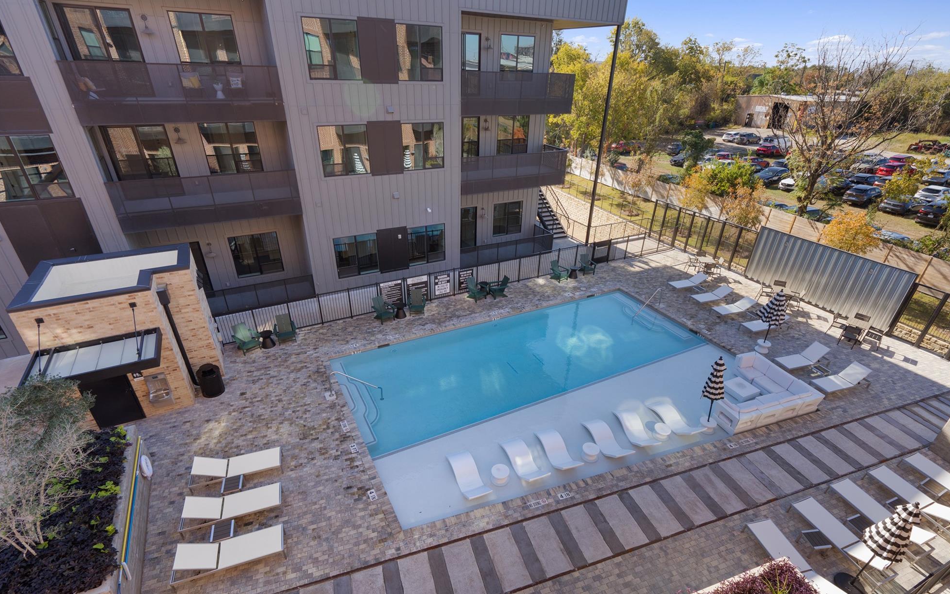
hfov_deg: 94.3
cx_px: 492
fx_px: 440
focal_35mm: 17
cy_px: 320
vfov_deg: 67.9
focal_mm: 16
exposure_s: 1/80
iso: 500
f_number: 8
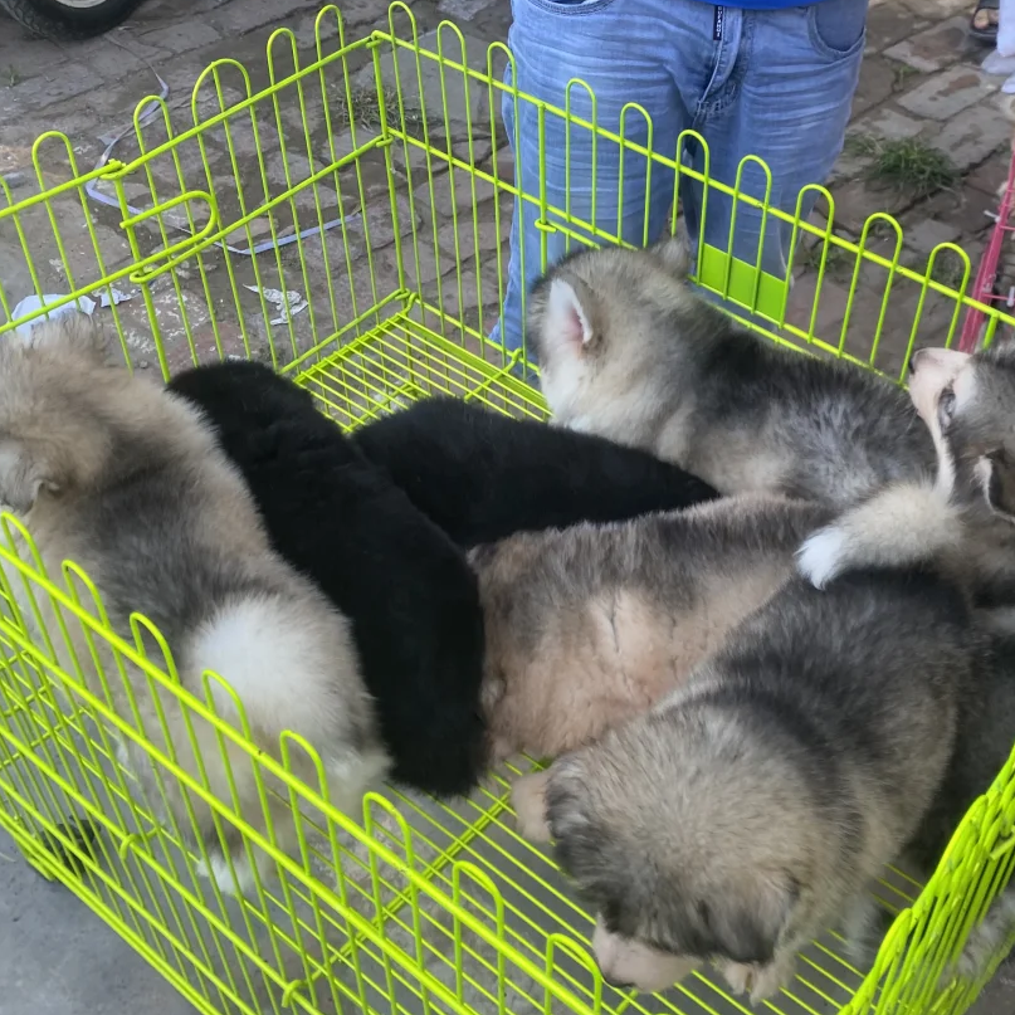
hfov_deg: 40.7
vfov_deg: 40.9
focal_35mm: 41
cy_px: 504
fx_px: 1360
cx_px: 607
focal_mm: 4.25
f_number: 1.8
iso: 50
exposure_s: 1/121
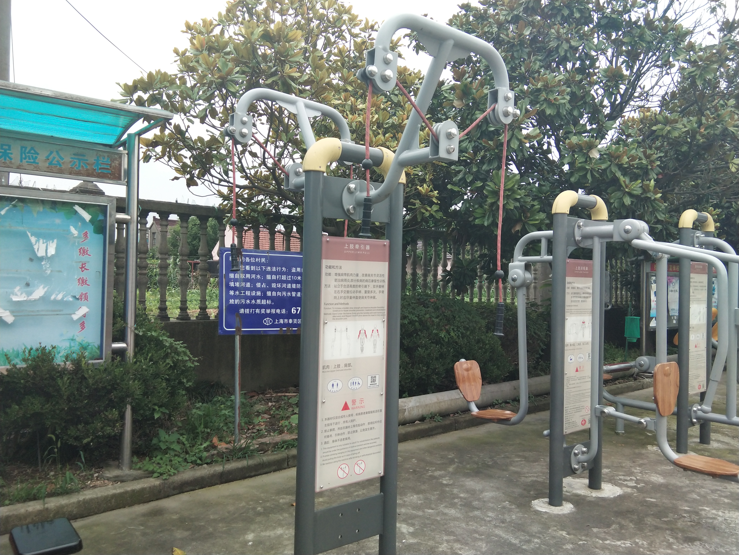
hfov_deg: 58.4
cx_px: 370
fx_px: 662
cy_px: 278
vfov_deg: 45.4
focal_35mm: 31
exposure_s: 1/241
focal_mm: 3.69
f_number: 2.2
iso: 50
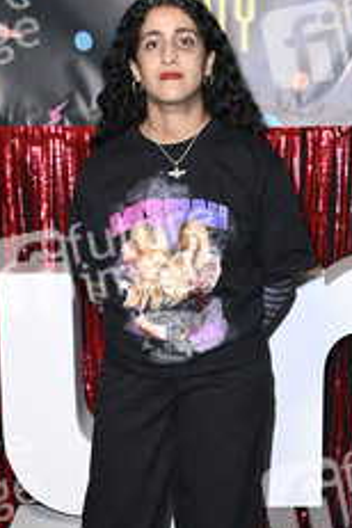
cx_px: 171
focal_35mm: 83
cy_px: 377
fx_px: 1217
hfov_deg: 16.5
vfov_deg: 24.3
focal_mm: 48
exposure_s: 1/250
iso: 2000
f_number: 5.6
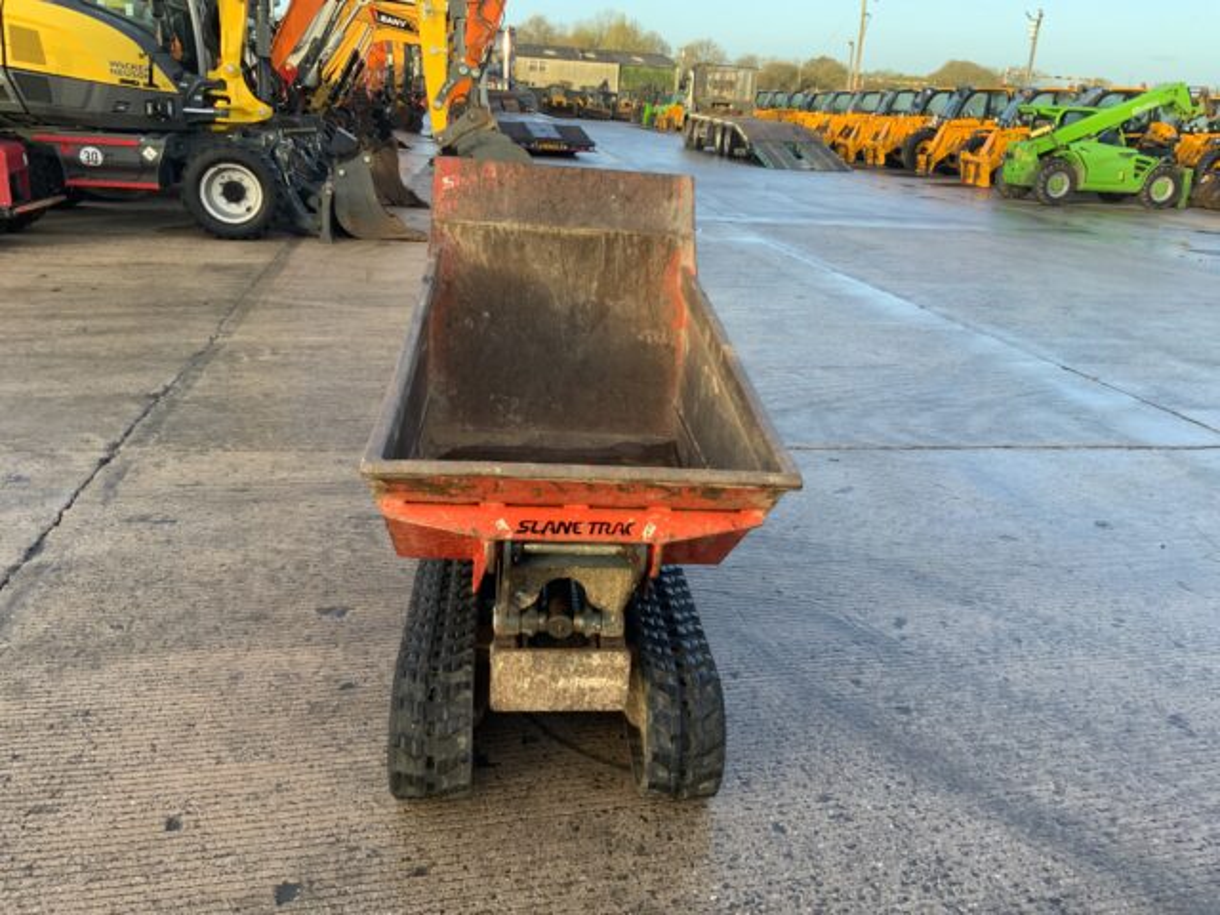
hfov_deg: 61.7
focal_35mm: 29
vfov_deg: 48.2
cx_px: 610
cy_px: 458
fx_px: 1022
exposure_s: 1/122
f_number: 1.8
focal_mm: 3
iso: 25
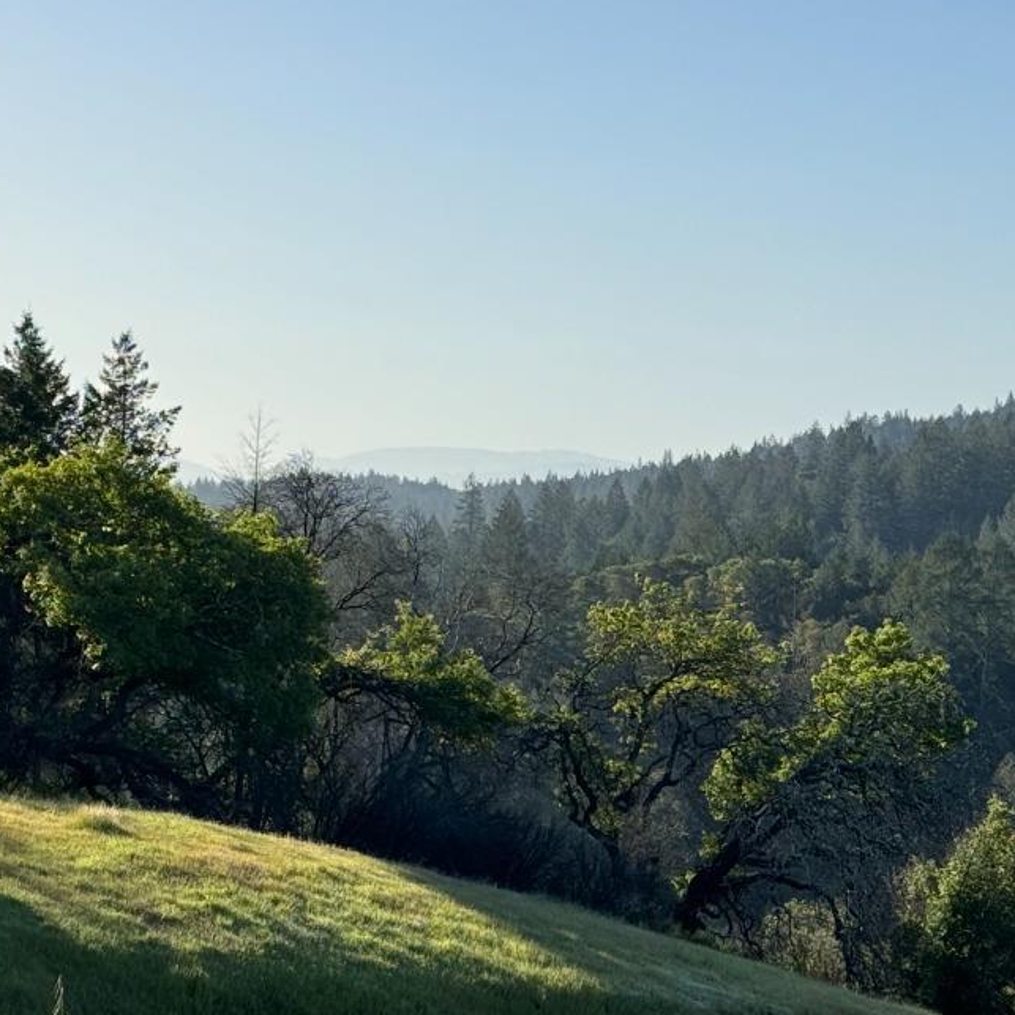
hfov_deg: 17.3
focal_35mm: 99
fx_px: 3284
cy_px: 830
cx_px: 81
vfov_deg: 17.4
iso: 64
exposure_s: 1/2959
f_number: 1.78
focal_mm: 6.76
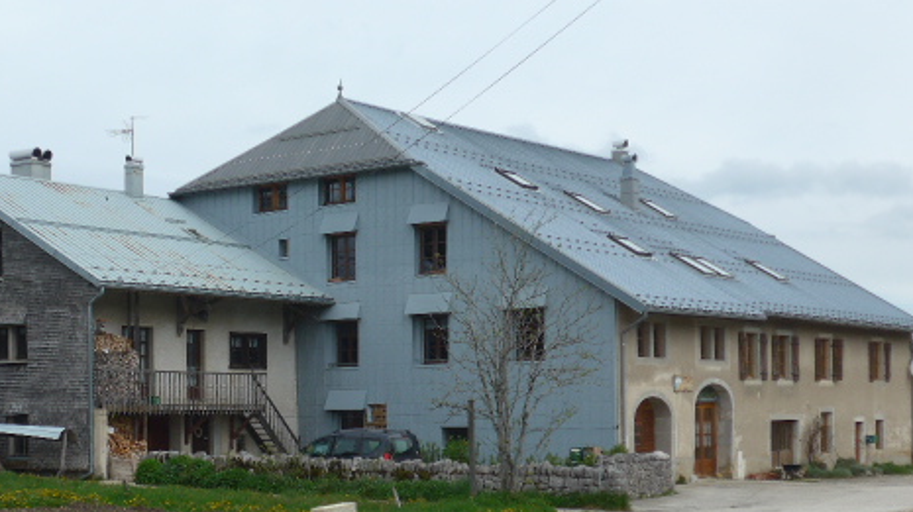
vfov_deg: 18.0
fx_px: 1597
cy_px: 424
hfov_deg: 31.7
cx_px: 322
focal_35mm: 66
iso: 80
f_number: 2.8
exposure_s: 1/1600
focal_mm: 9
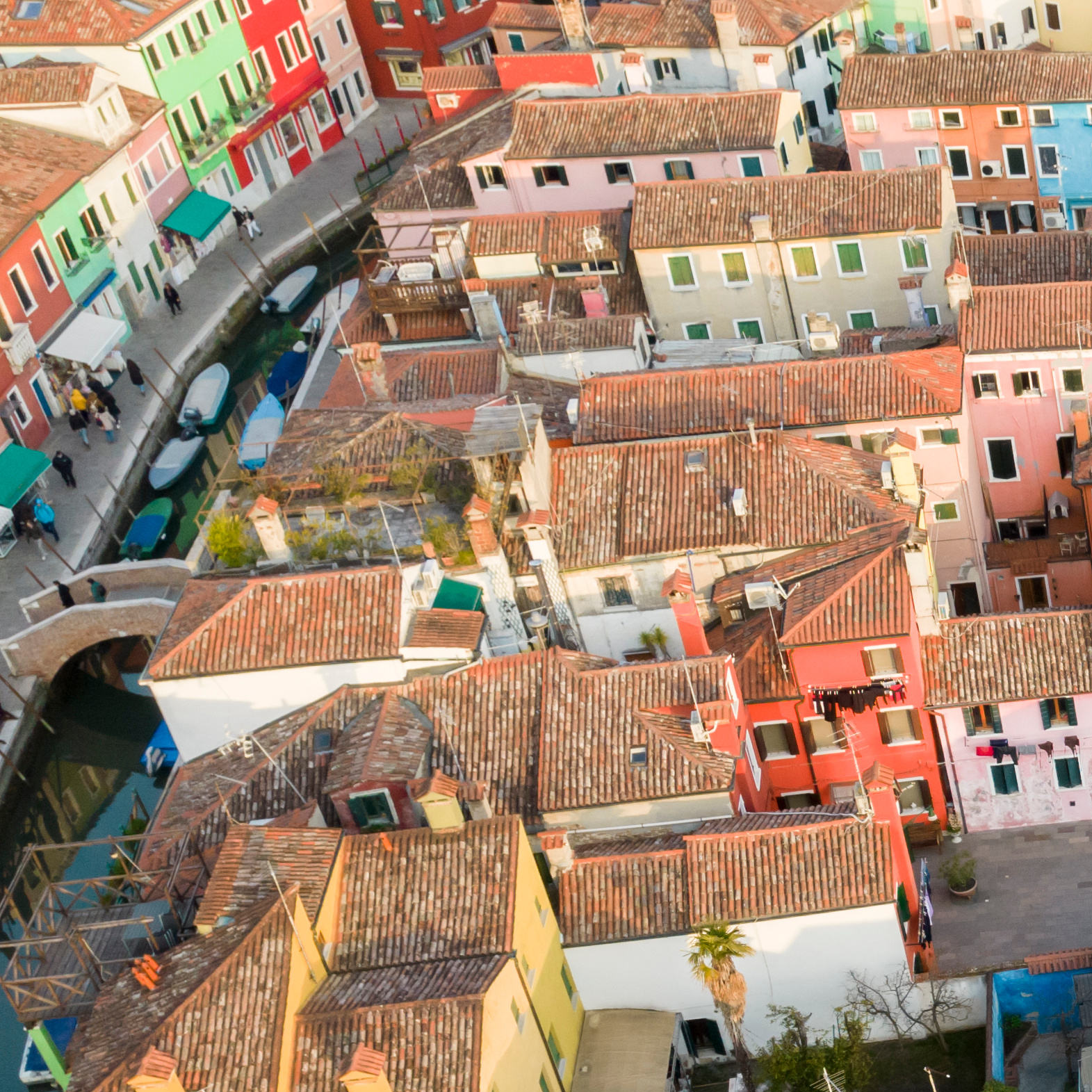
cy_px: 993
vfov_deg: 25.6
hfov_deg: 22.3
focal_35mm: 65
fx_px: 2320
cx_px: 1599
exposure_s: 1/640
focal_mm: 8.4
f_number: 2.8
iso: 160
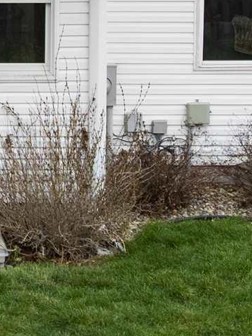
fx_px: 1475
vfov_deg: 12.6
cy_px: -108
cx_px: -186
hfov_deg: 9.4
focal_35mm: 152
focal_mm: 12.29
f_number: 2.8
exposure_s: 1/640
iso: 100
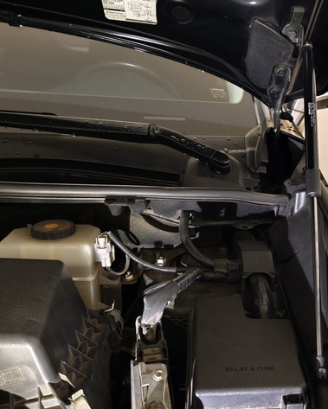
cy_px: 223
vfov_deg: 49.0
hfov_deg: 38.5
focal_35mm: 37
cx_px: 268
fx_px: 449
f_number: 1.62
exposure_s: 1/24
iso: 1250
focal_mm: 6.45
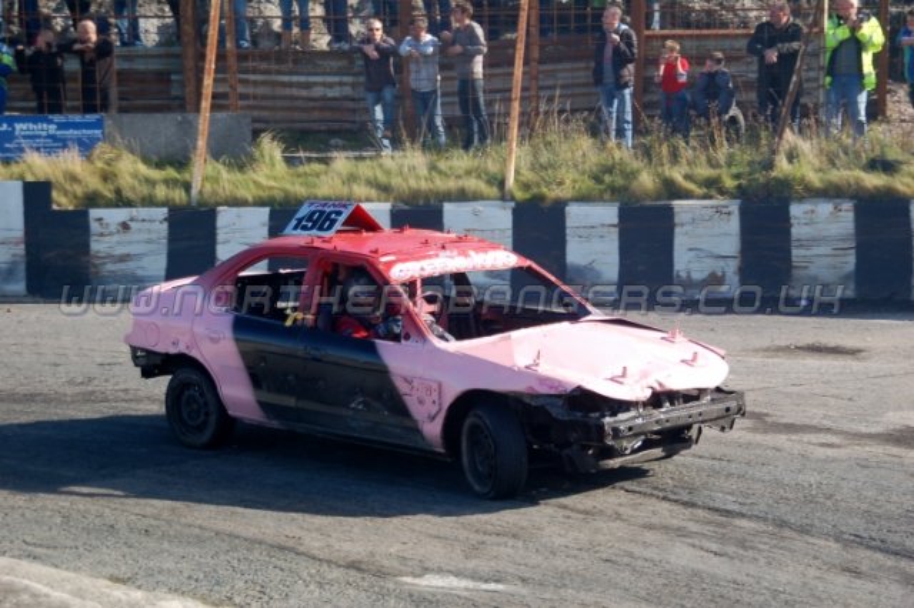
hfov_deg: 24.6
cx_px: 457
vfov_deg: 16.5
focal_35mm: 82
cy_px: 304
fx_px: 2093
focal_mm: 55
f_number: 5.3
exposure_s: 1/800
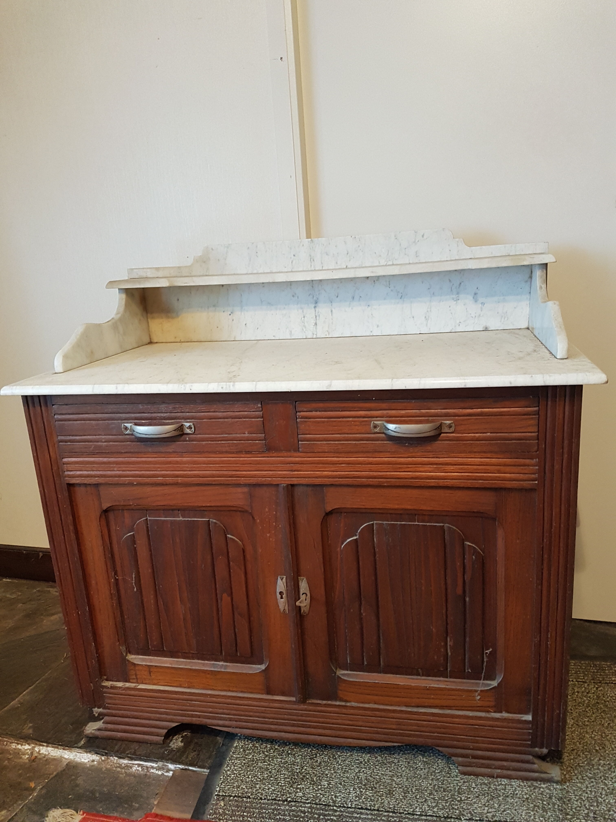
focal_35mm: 26
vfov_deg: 67.3
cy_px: 411
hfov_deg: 53.1
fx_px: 617
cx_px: 308
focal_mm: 4.2
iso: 200
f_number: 1.7
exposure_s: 1/25
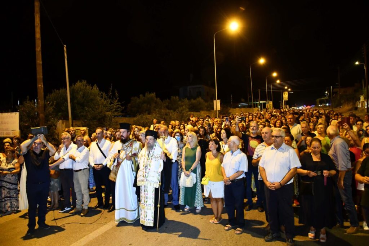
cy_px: 123
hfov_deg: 67.4
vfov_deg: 47.9
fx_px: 277
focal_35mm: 27
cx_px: 184
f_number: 3.5
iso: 4500
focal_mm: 18
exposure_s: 1/60
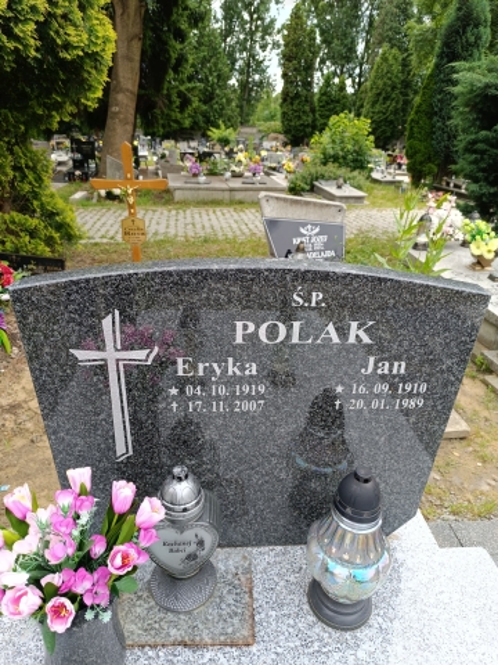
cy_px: 332
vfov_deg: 71.6
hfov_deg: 56.8
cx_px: 249
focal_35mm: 24
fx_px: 460
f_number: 1.65
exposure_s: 1/145
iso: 50
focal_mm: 6.14
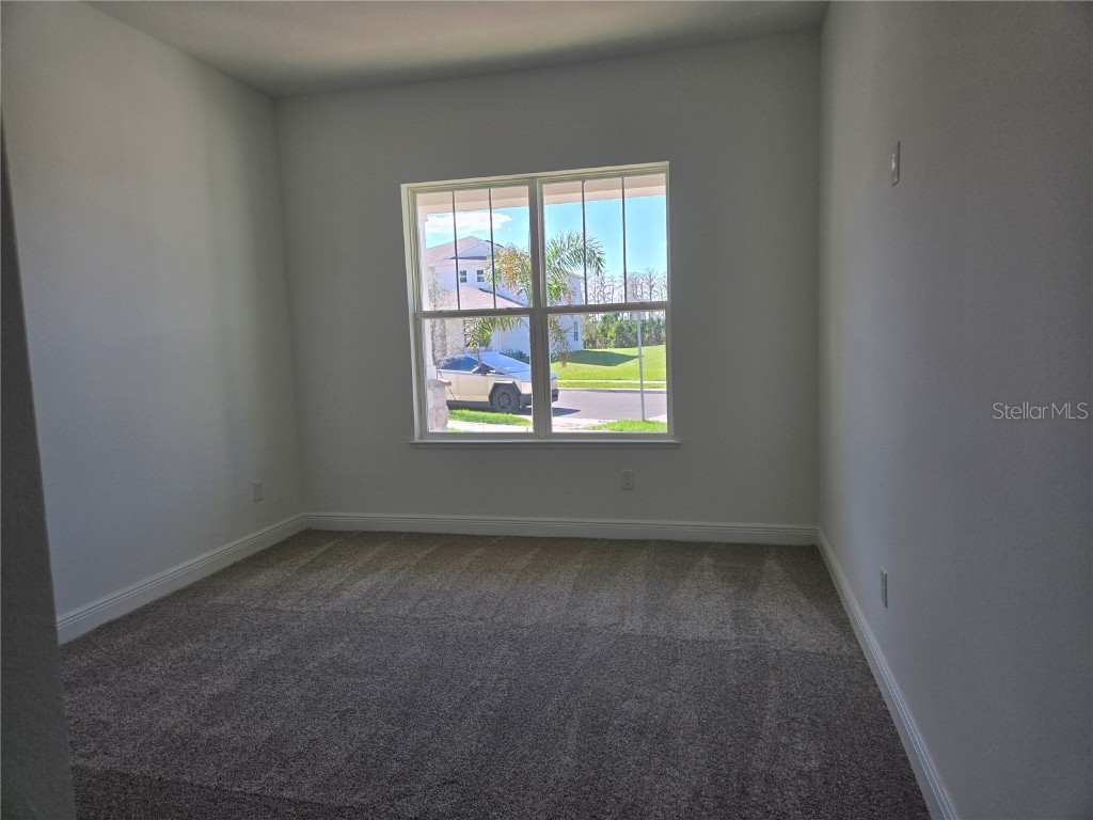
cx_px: 546
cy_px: 410
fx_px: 726
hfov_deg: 73.9
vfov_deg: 58.9
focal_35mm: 23
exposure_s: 1/582
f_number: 1.8
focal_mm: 5.4
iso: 80
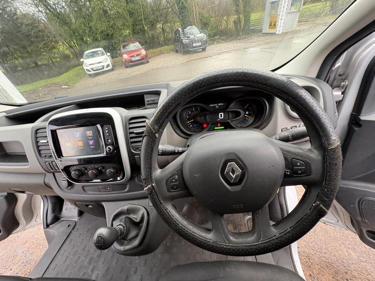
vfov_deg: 85.7
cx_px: 188
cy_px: 140
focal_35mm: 14
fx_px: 152
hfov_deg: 102.1
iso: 200
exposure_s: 1/71
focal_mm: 2.22
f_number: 2.2
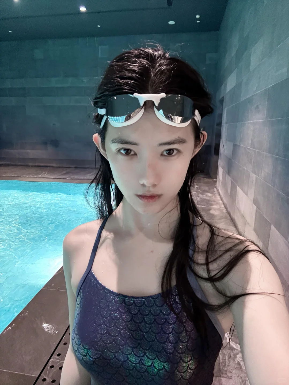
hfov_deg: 53.1
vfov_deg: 67.3
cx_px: 144
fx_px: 289
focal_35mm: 26
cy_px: 192
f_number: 1.5
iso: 125
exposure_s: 1/60
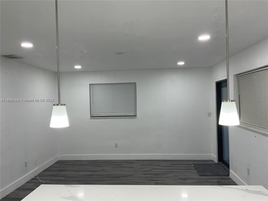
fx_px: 225
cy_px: 100
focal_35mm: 29
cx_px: 134
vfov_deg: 48.2
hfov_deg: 61.7
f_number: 1.8
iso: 16
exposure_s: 1/65
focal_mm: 3
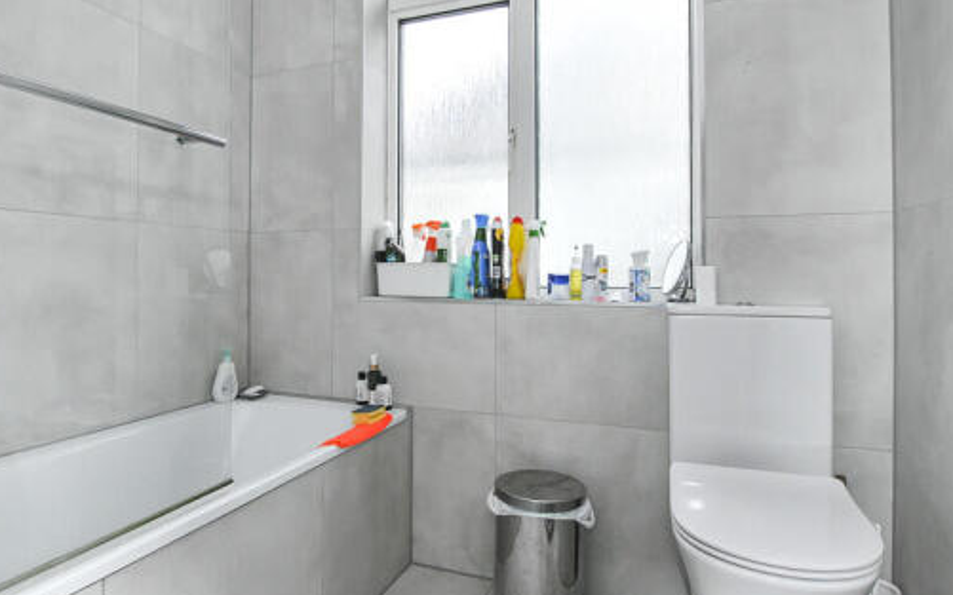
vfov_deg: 59.5
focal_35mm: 20
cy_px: 262
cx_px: 432
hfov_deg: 84.8
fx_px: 519
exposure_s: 1/25
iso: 400
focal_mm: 10
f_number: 11
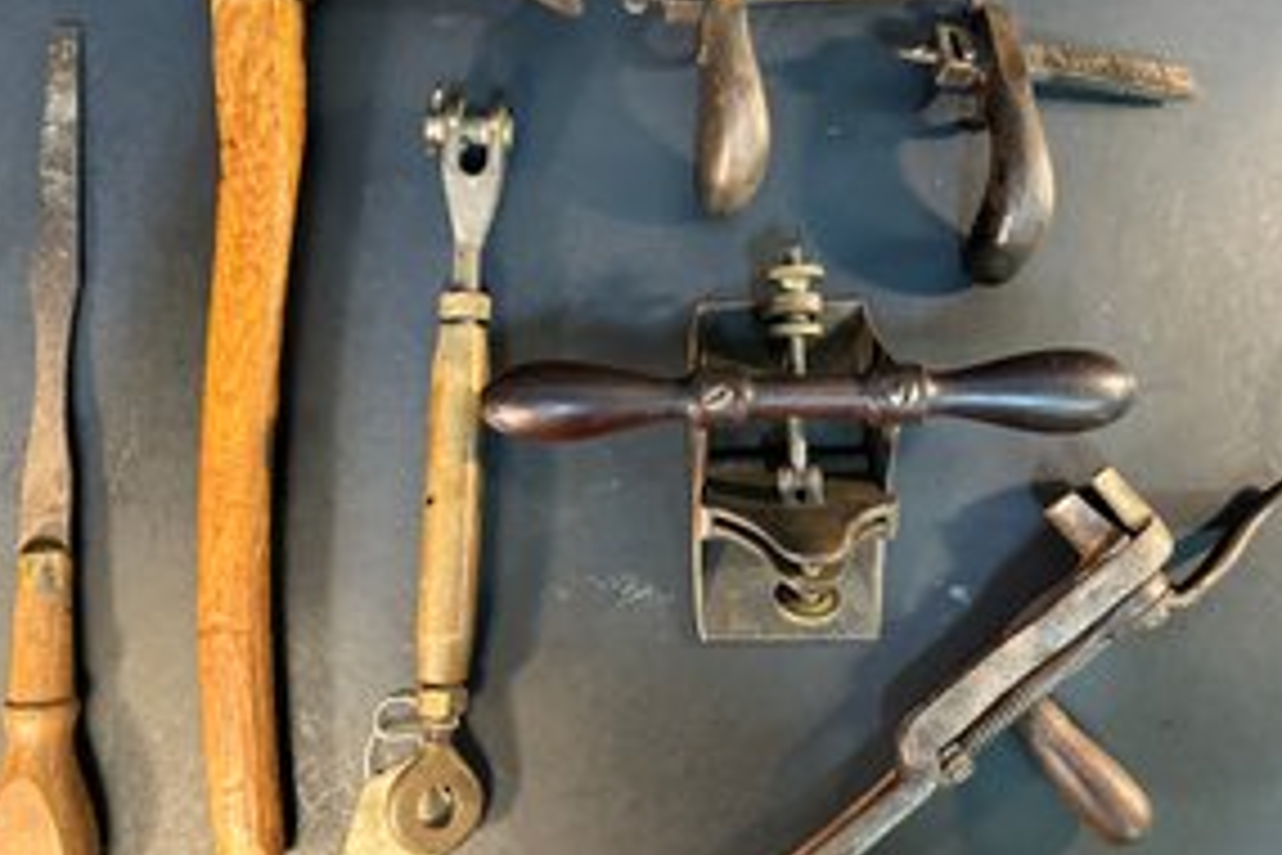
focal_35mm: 30
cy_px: 398
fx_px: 1068
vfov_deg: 43.6
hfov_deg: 61.9
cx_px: 592
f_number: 1.78
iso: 800
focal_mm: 6.86
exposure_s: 1/60
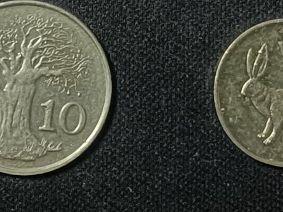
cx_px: 16
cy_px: -57
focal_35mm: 136
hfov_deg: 14.3
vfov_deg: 10.7
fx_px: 1112
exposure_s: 1/33.3
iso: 1202
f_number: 1.8
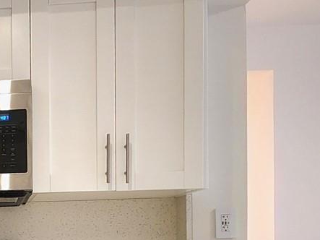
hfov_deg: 32.5
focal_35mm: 47
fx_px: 434
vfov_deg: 27.9
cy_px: 271
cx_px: -74
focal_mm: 2.2
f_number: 2.2
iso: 400
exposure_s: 1/60.2
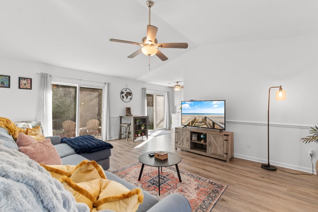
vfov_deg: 77.3
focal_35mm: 15
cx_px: 159
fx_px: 132
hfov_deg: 100.4
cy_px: 106
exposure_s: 1/2
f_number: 4.5
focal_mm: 10
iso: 100
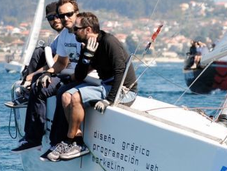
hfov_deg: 5.3
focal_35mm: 373
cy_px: 108
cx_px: 191
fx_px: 2448
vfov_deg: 4.0
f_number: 5.6
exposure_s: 1/500
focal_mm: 105
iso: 140
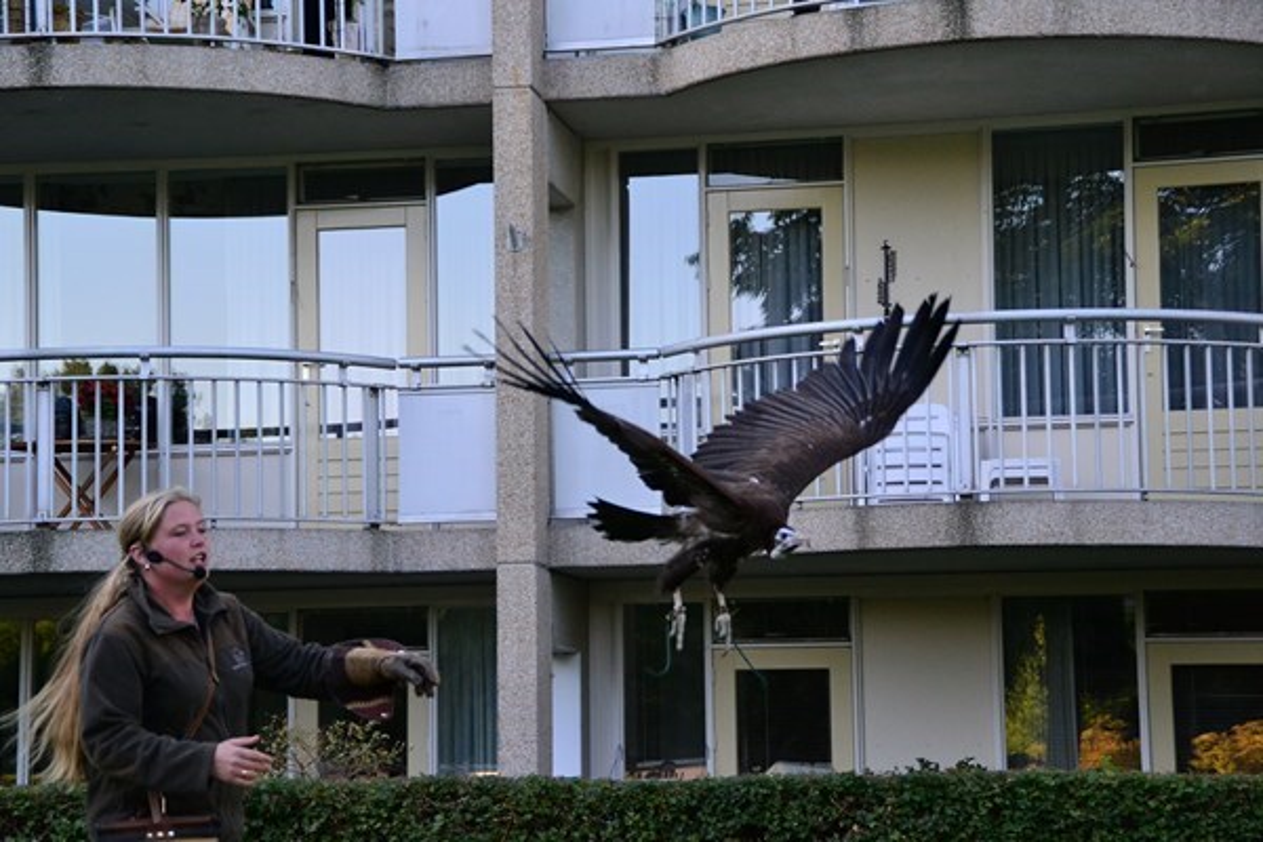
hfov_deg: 24.2
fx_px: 2947
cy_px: 421
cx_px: 632
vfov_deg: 16.3
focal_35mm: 84
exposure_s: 1/800
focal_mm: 56
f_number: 5
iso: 1600
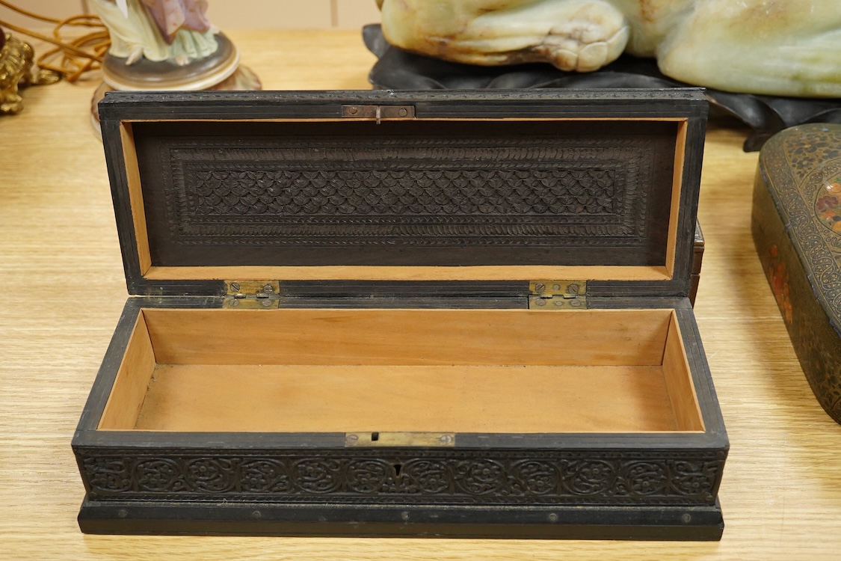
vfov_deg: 29.9
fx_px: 1051
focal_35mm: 45
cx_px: 420
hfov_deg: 43.6
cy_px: 280
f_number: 7.1
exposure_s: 1/160
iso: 2500
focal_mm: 30
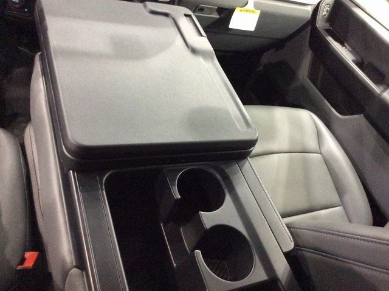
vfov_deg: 44.1
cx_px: 194
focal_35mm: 32
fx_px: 359
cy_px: 146
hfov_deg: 56.9
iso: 400
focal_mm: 3.3
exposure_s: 1/15
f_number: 2.4
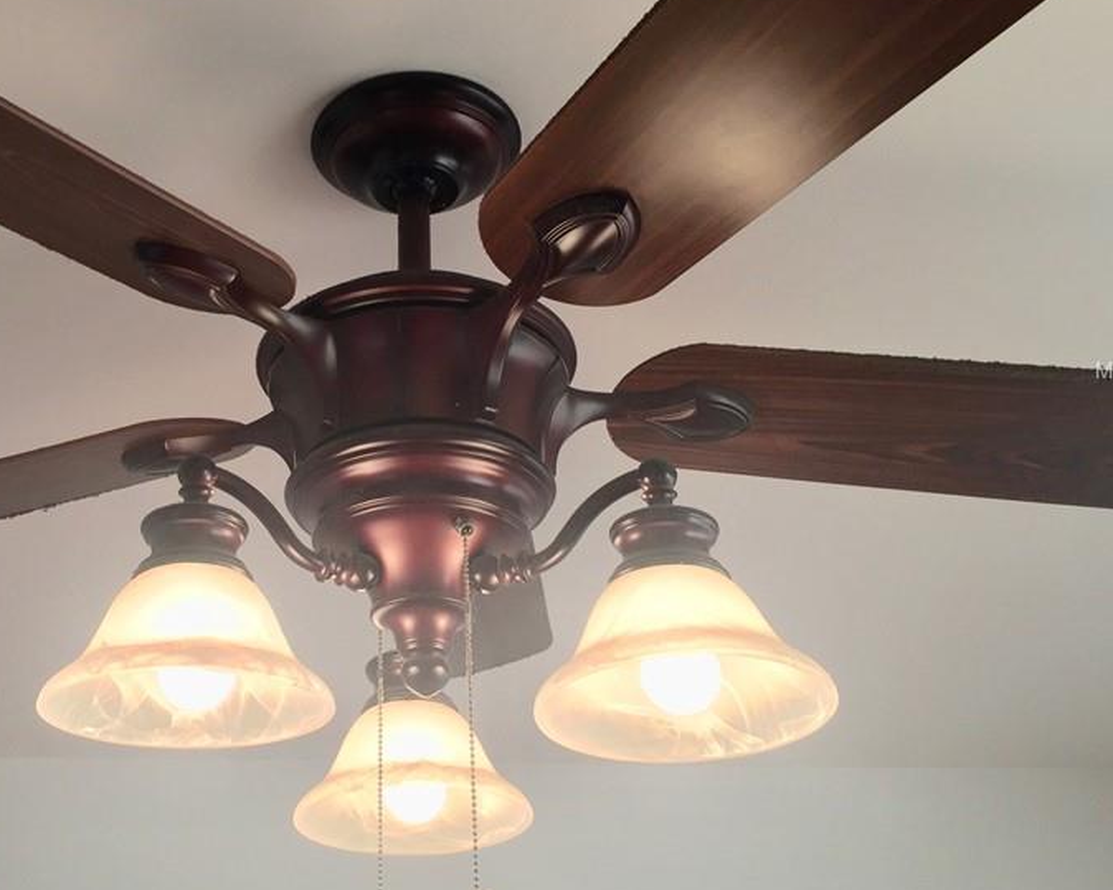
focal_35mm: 43
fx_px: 1416
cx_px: 350
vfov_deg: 34.8
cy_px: 372
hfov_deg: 42.2
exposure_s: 1/40
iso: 40
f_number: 2.2
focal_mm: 4.15
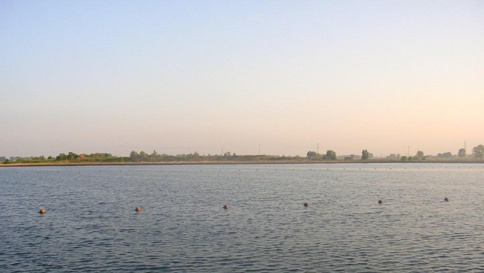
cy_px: 162
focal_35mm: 42
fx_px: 539
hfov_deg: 48.3
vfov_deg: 28.3
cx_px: 241
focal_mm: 5.8
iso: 50
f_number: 2.8
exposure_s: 1/400
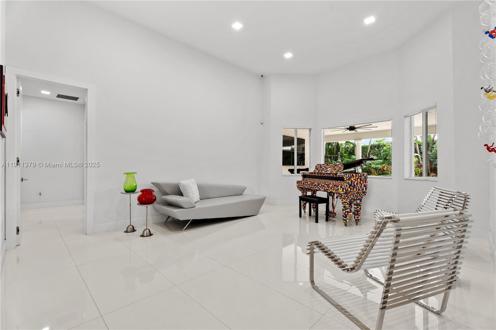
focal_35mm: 16
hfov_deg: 96.7
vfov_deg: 73.7
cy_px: 165
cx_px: 248
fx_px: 220
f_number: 8
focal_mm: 16
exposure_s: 1/5
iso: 400
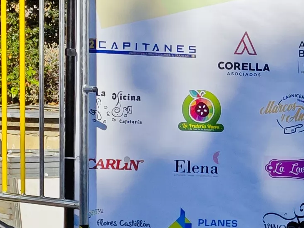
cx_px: 446
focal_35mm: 129
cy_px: 231
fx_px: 1133
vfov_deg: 11.4
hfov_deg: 14.3
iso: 50
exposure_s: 1/3204
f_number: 1.8
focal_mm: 5.43
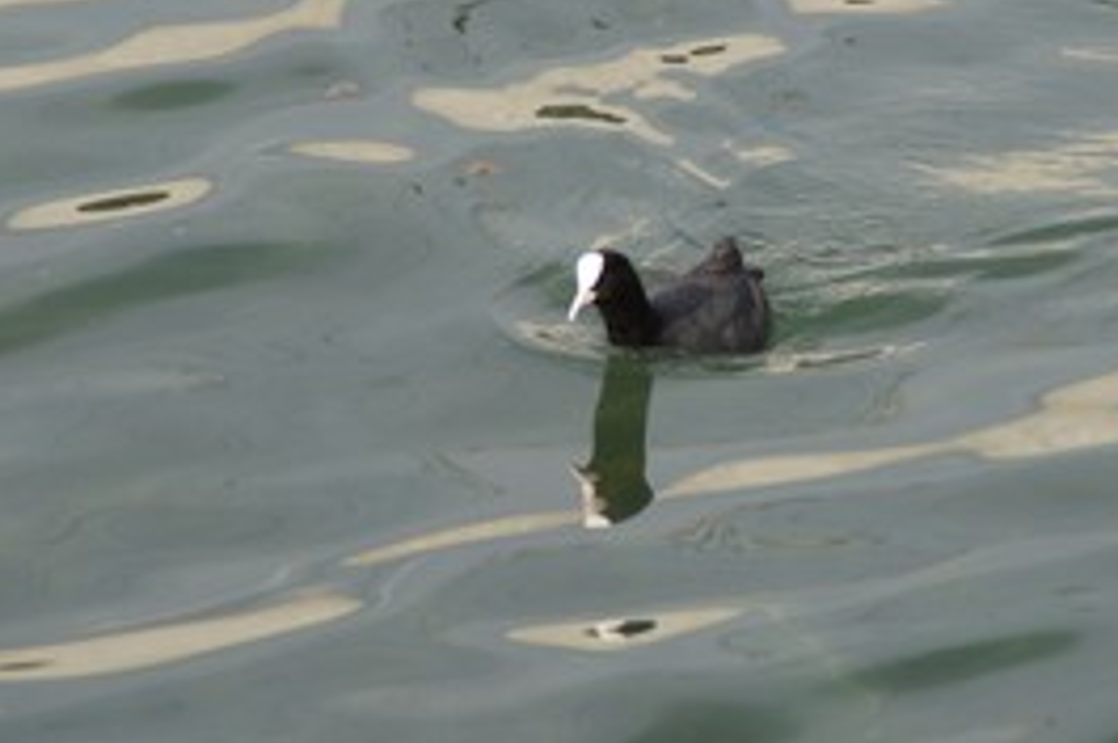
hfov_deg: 4.0
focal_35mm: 520
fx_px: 16129
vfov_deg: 2.6
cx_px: 721
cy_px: 209
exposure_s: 1/320
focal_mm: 200
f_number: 6.3
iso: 125
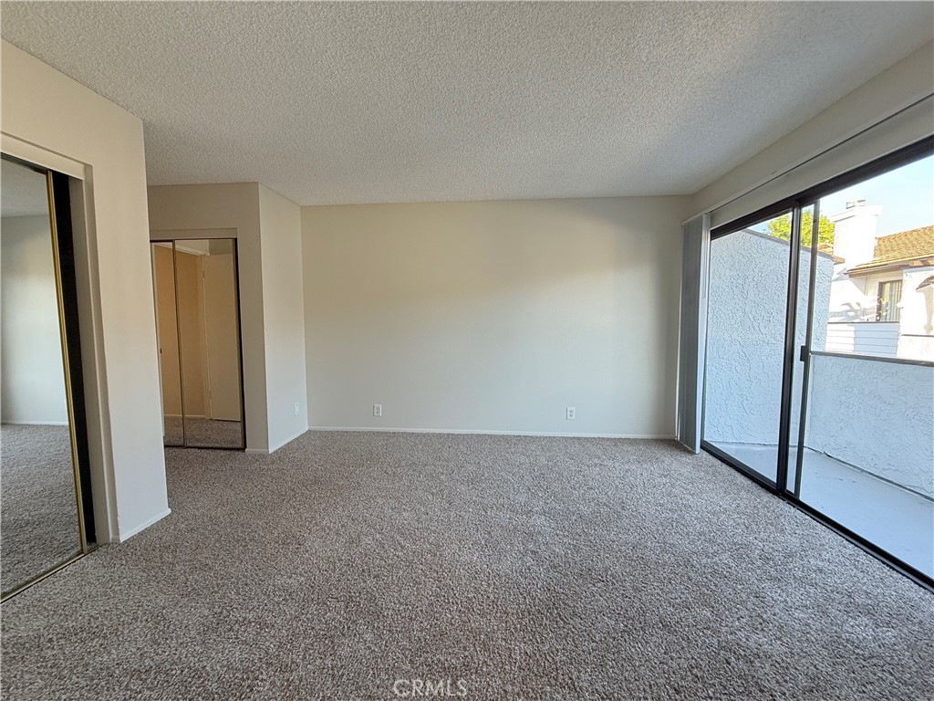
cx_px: 467
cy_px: 350
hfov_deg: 102.1
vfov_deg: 85.7
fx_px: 378
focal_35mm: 14
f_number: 2.2
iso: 125
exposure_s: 1/99
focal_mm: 2.22
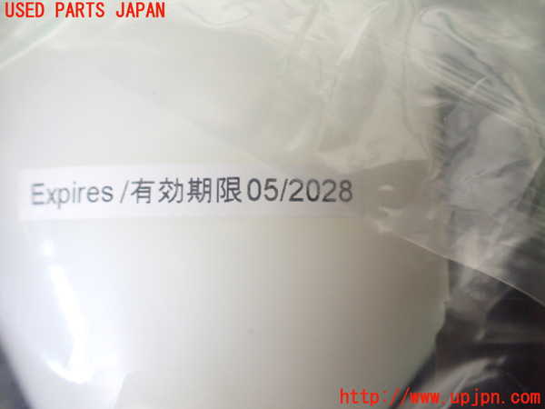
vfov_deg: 46.8
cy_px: 204
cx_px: 272
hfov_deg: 60.0
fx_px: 472
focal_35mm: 30
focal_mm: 5.4
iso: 800
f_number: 2.3
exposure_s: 1/50
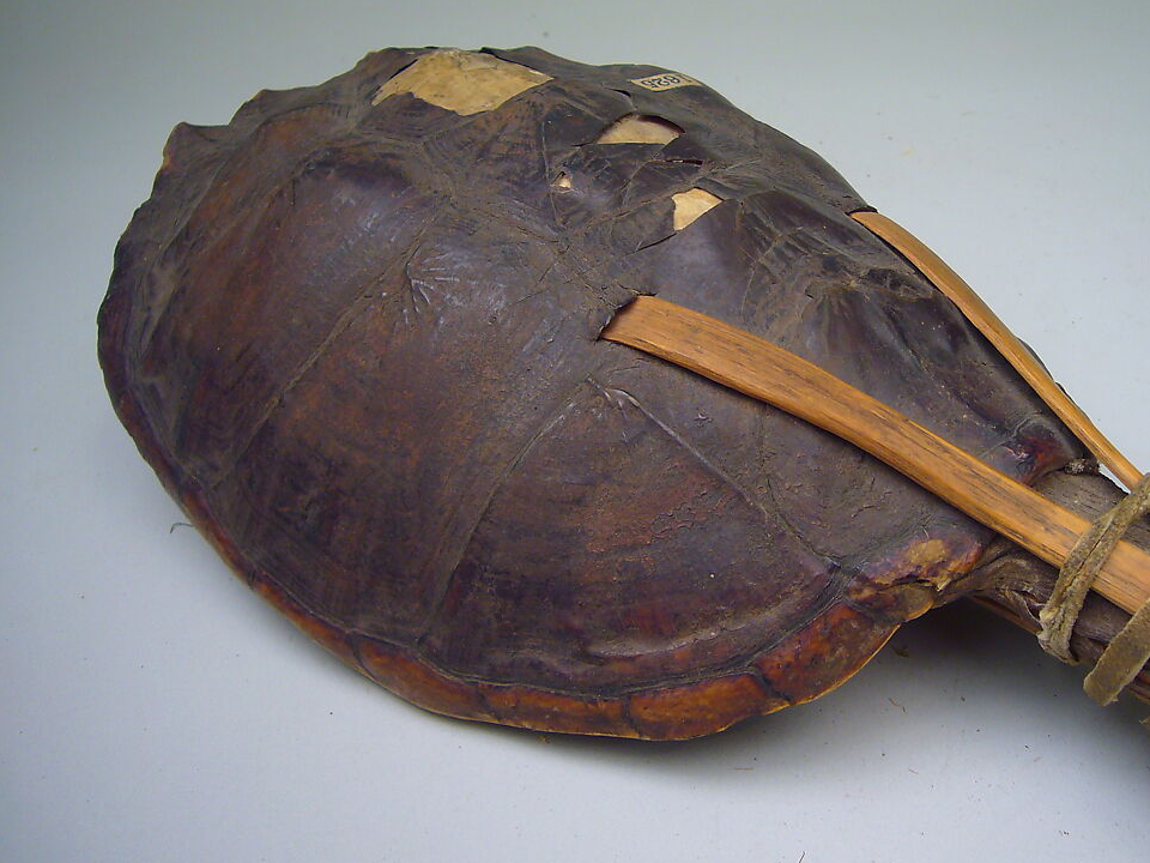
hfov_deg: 52.1
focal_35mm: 35
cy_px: 363
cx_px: 718
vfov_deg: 40.6
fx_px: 1163
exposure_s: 1/40
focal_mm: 4.6
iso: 80
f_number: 2.8
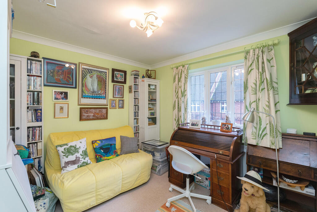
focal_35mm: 16
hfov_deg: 96.7
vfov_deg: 73.8
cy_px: 106
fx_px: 141
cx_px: 158
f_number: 7.1
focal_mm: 16
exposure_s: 1/15
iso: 1000
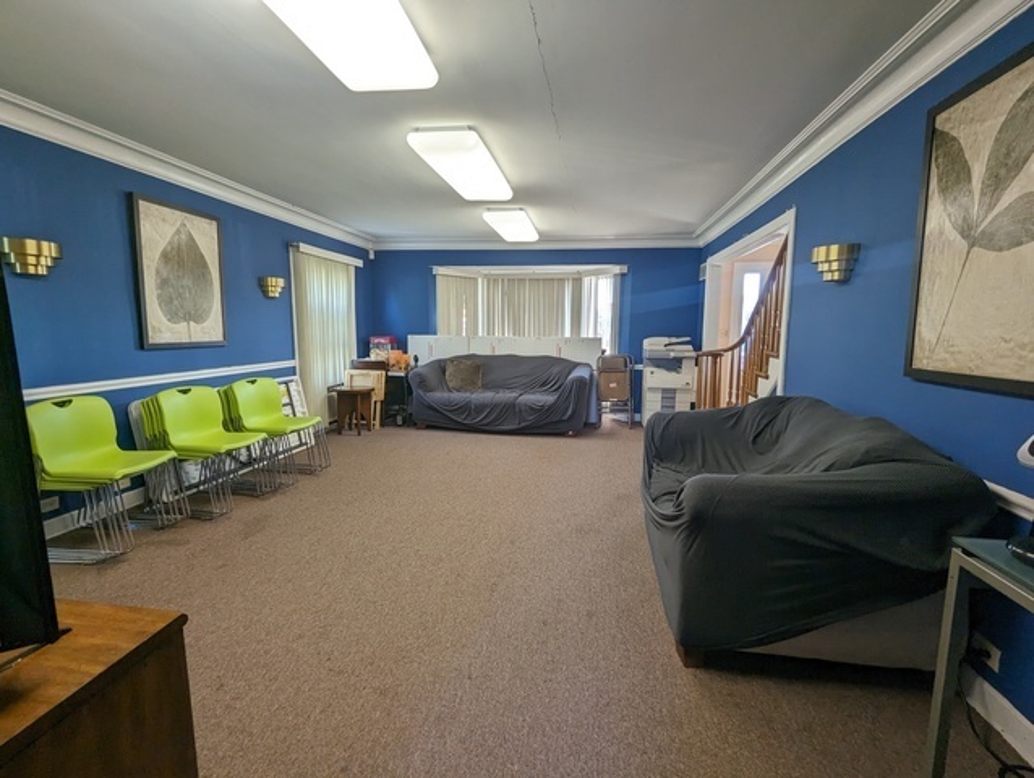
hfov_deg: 94.4
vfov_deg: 78.2
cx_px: 517
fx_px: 478
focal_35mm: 16
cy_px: 389
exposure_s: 1/40
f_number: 2.2
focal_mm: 2.35
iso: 66
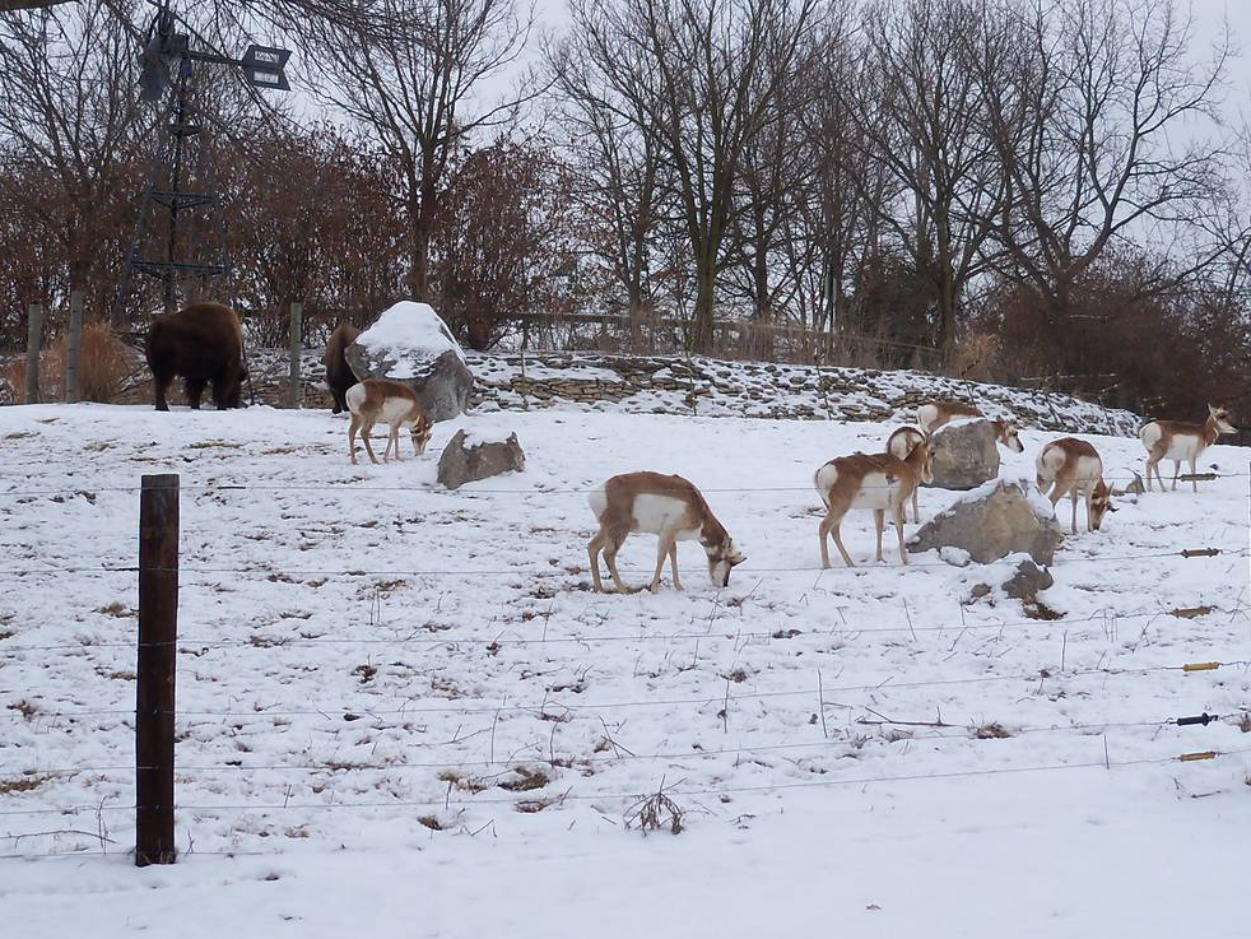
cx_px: 641
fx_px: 2060
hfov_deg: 33.8
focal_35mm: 57
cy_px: 386
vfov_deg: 25.6
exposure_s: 1/250
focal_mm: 6.2
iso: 64
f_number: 3.5
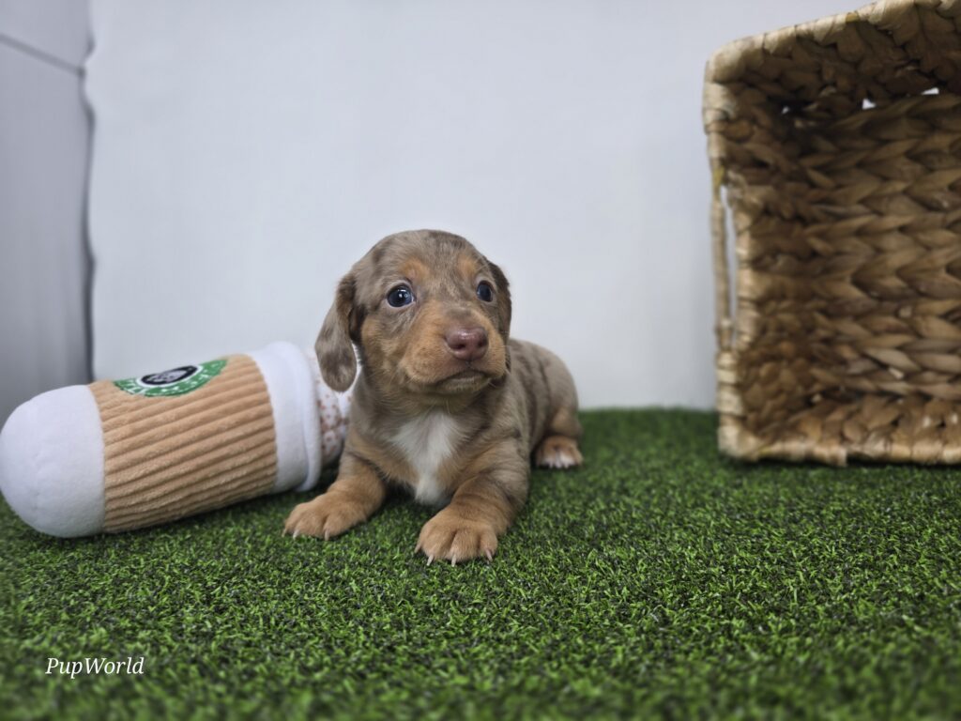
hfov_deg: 73.9
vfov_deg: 58.9
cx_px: 480
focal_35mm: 23
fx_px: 639
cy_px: 360
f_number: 1.7
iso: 32
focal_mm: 6.3
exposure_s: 1/120
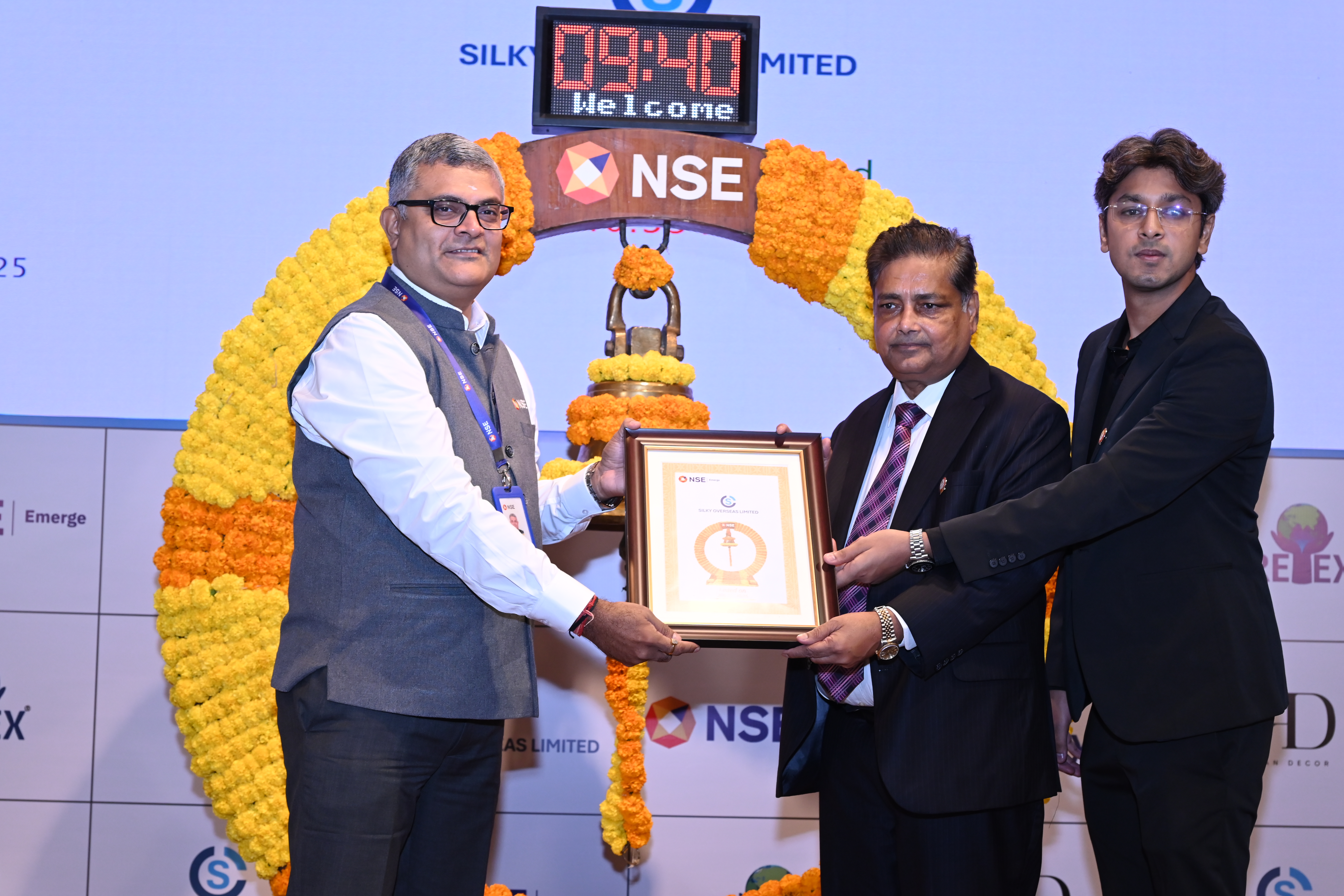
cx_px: 679
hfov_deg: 38.9
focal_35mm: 51
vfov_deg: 26.5
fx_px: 1904
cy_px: 446
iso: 1250
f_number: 5.6
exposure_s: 1/125
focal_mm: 50
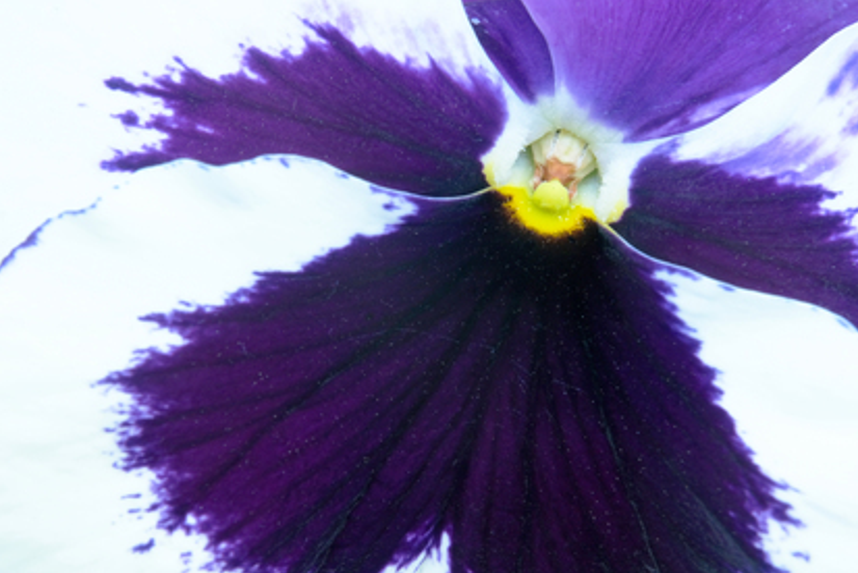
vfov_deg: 9.3
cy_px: 294
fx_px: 3506
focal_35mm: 147
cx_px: 422
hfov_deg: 14.0
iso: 800
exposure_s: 1/50
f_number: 13
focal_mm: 88.2
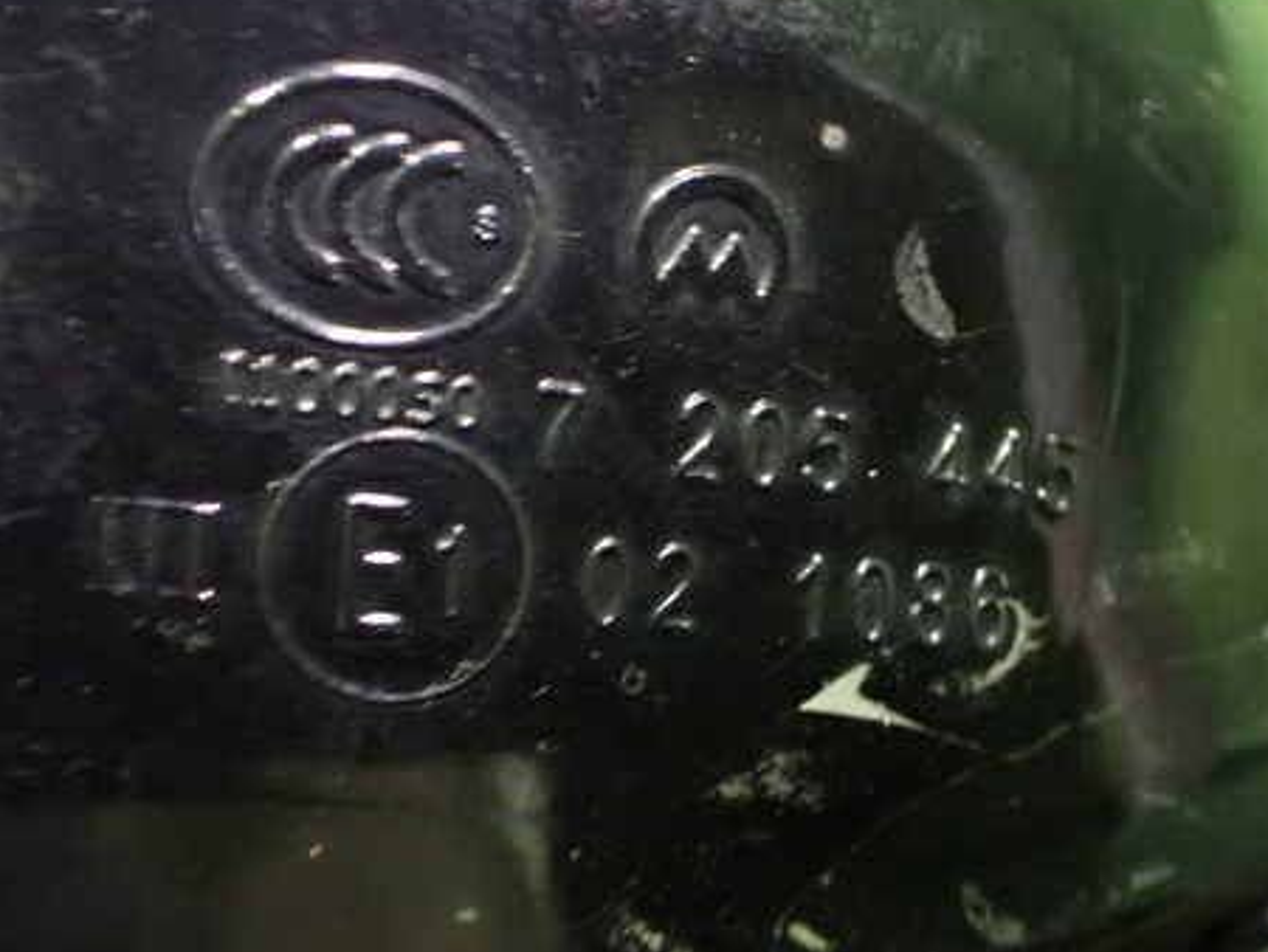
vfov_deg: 36.0
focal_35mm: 40
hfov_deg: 46.8
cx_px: 659
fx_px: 1466
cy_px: 459
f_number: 2.3
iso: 1600
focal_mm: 5.4
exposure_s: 1/10
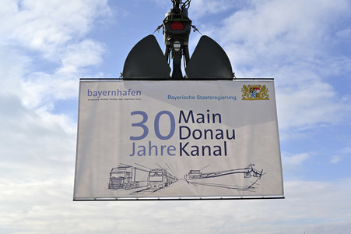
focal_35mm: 47
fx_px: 458
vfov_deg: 28.6
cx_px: 176
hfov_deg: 41.9
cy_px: 117
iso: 64
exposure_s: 1/2000
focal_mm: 47
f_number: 2.8
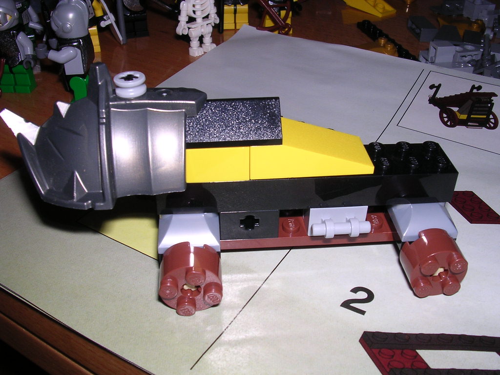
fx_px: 549
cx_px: 250
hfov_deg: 49.0
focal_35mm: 38
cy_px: 188
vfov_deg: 37.7
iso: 100
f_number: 5.6
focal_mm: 5.8
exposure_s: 1/60.1
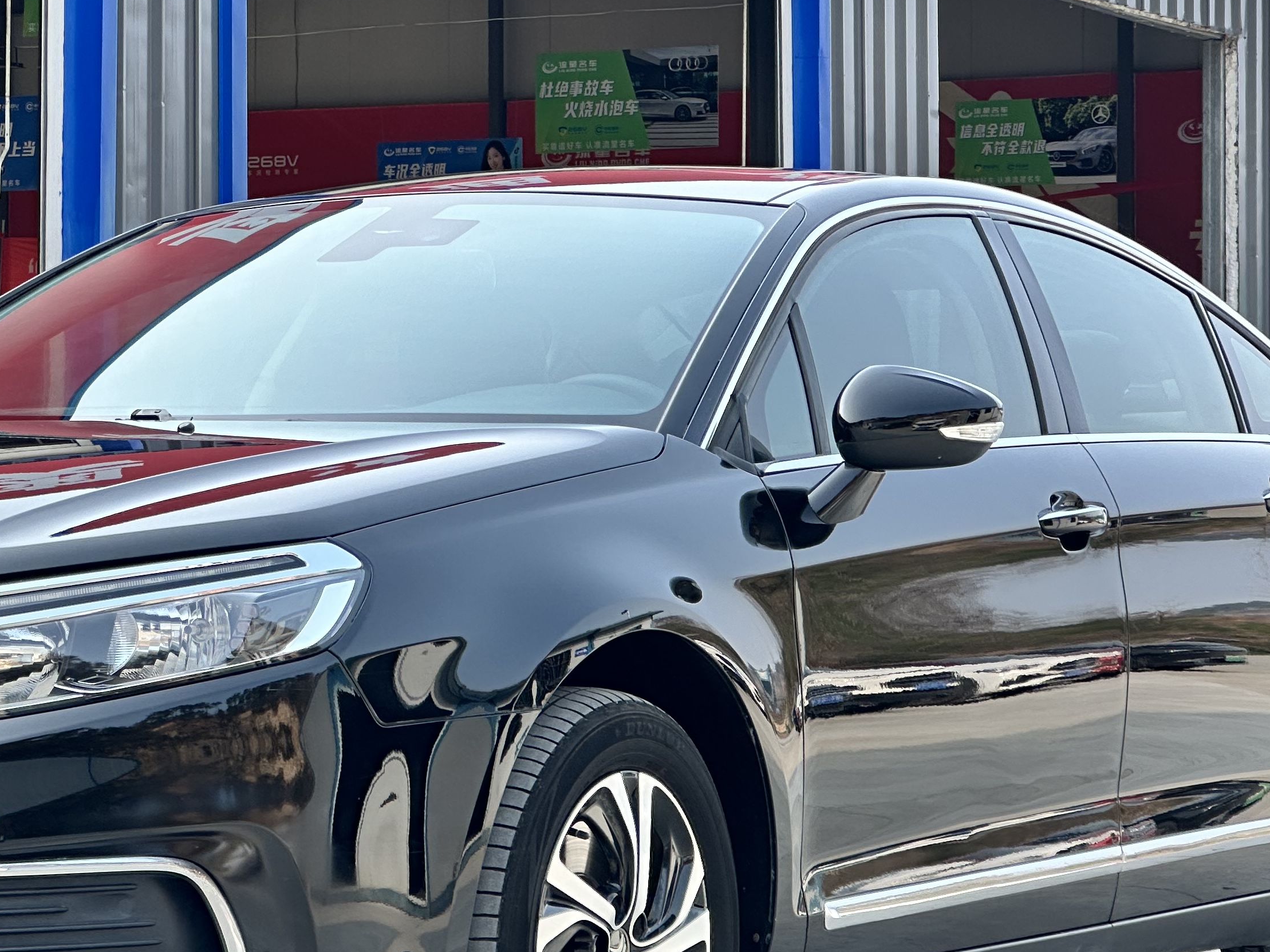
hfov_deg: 14.1
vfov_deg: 10.6
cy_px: 427
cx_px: 379
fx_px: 5136
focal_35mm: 140
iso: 32
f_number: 2.8
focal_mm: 9
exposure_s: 1/199
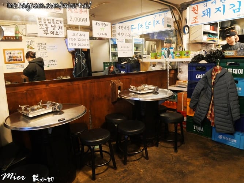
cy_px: 92
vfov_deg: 56.8
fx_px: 169
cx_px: 122
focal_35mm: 24
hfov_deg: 71.6
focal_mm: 12
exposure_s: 1/50
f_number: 3.5
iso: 3200
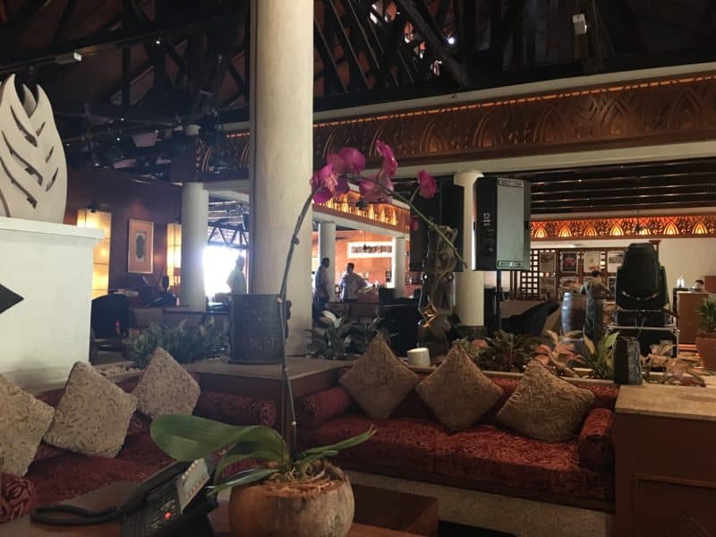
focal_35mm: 29
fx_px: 600
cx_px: 358
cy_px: 268
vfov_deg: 48.2
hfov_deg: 61.7
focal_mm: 4.15
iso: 250
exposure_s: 1/17
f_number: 2.2
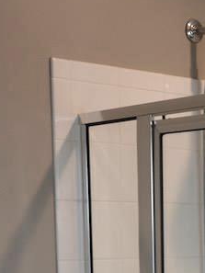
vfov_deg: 15.4
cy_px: 319
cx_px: 302
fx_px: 978
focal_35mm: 124
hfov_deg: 11.5
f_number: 4.5
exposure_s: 1/80
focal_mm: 20
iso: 400
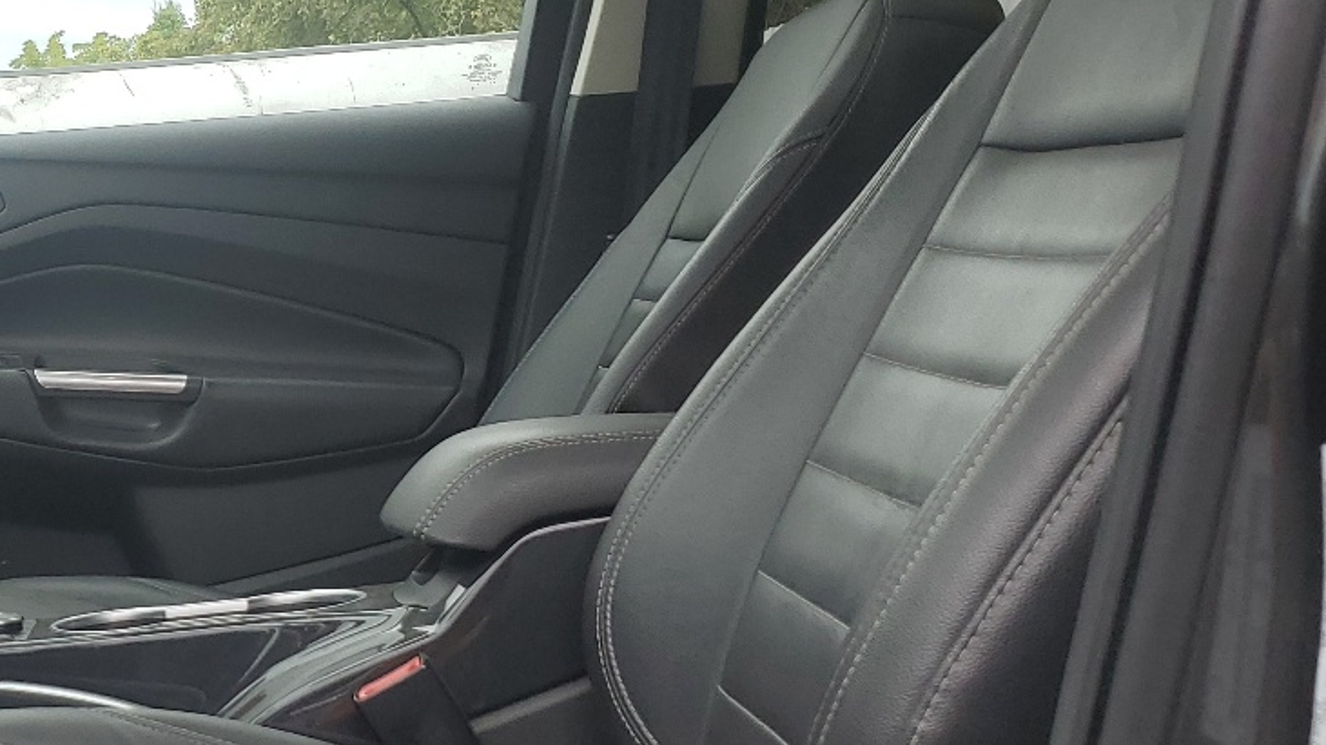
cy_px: 518
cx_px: 31
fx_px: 2180
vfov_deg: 19.3
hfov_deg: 31.5
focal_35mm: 62
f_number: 1.5
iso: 50
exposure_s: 1/909
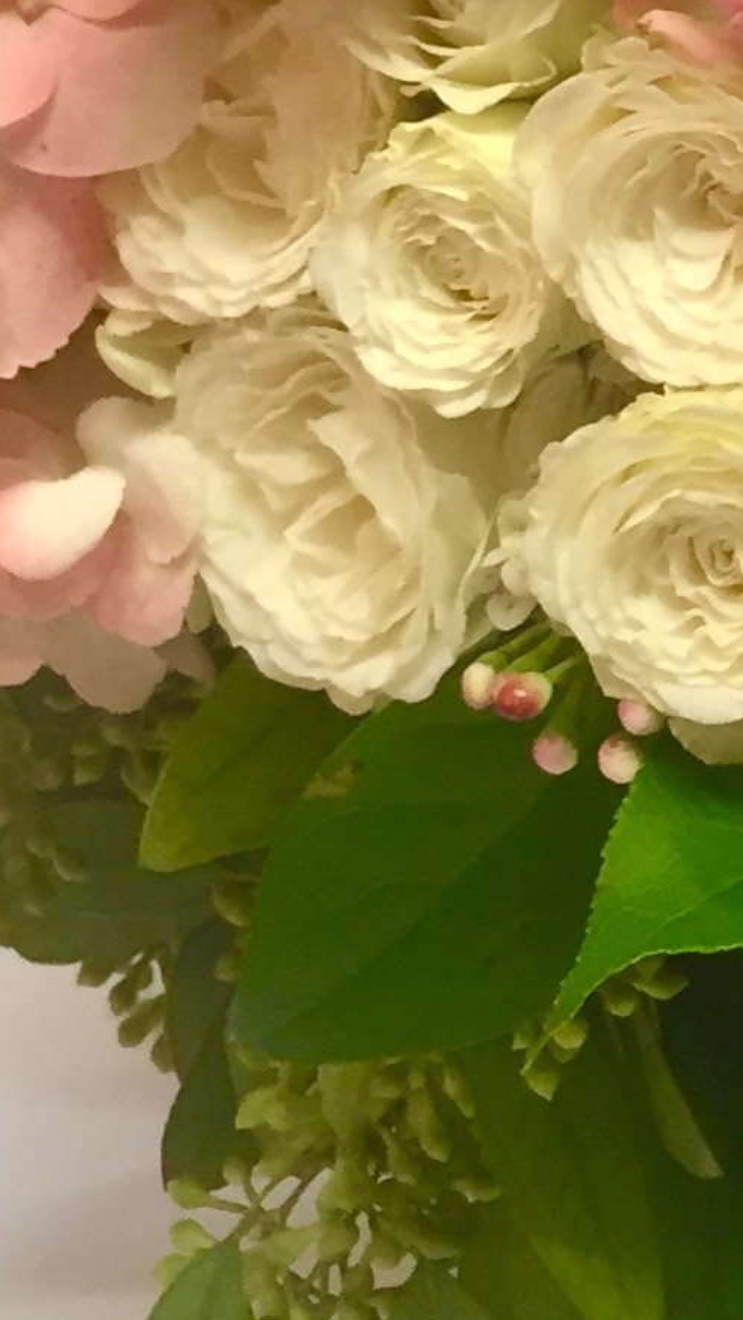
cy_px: 117
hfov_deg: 10.0
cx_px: 1149
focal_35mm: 117
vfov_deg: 18.0
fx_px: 4095
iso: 64
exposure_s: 1/30
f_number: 2.2
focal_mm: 4.15
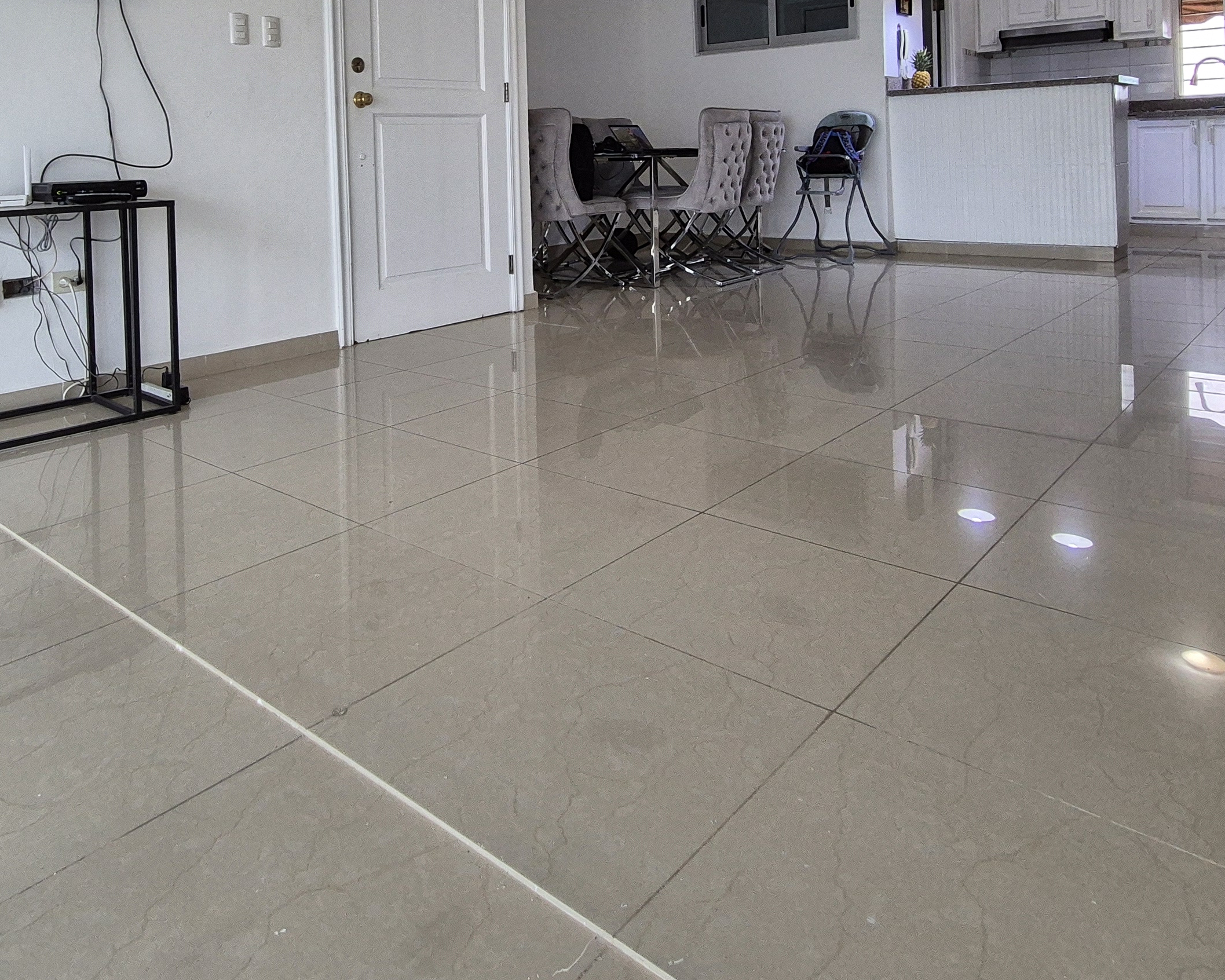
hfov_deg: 69.4
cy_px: 143
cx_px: 472
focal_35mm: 24
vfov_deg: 53.2
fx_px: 870
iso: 250
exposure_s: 1/60
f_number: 2.2
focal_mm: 2.2
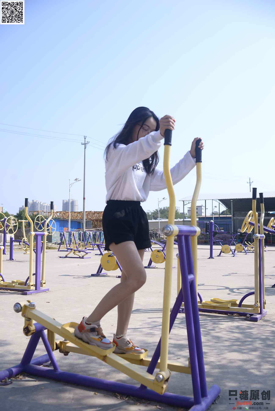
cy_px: 206
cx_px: 138
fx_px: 401
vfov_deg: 54.4
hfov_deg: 37.9
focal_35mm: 35
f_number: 5.6
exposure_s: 1/1000
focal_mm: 35
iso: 160
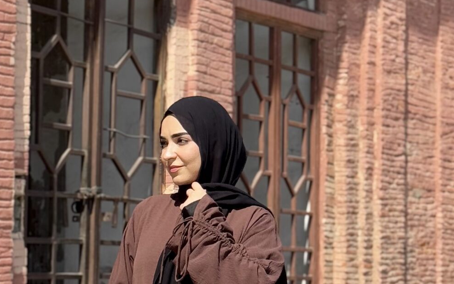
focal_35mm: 131
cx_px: 169
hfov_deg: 15.9
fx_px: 1621
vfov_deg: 10.0
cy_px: 185
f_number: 1.78
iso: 64
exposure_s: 1/3257
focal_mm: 6.76
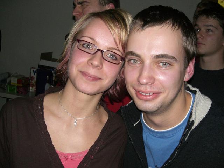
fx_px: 246
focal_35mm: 38
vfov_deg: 37.7
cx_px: 112
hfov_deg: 49.0
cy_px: 84
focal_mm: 6.3
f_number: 3.1
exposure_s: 1/60
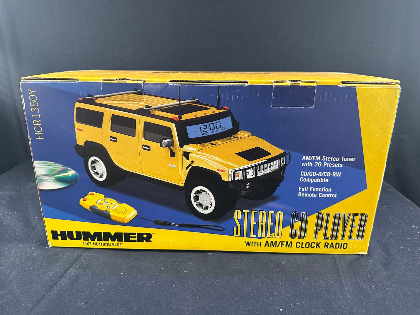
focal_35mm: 24
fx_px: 291
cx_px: 210
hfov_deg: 71.6
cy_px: 158
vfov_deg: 56.8
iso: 320
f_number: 1.78
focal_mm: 6.86
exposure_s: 1/60
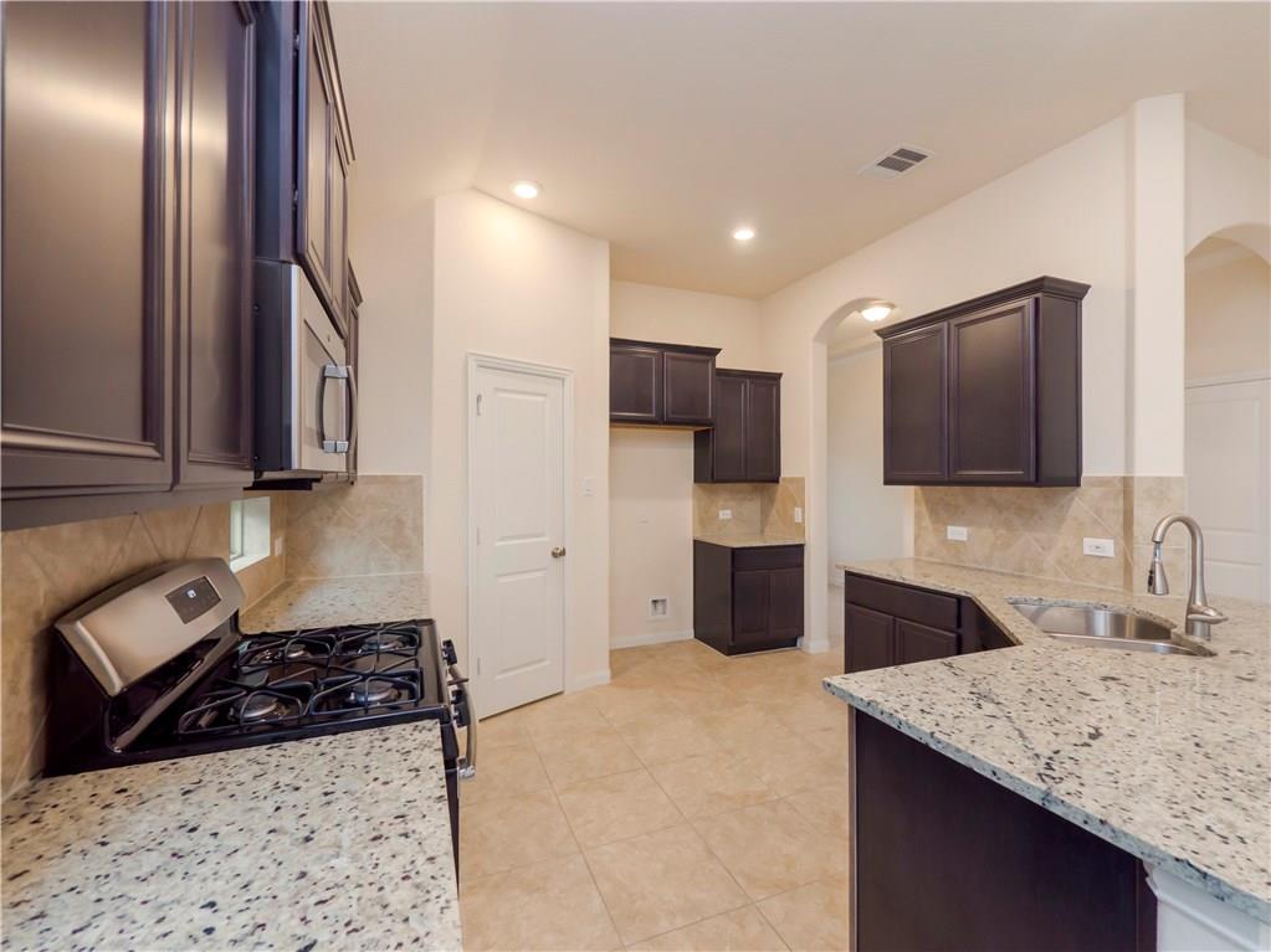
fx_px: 514
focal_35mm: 14
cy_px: 476
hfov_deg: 102.1
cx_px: 636
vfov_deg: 85.7
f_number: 4.5
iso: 500
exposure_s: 1/8
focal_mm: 7
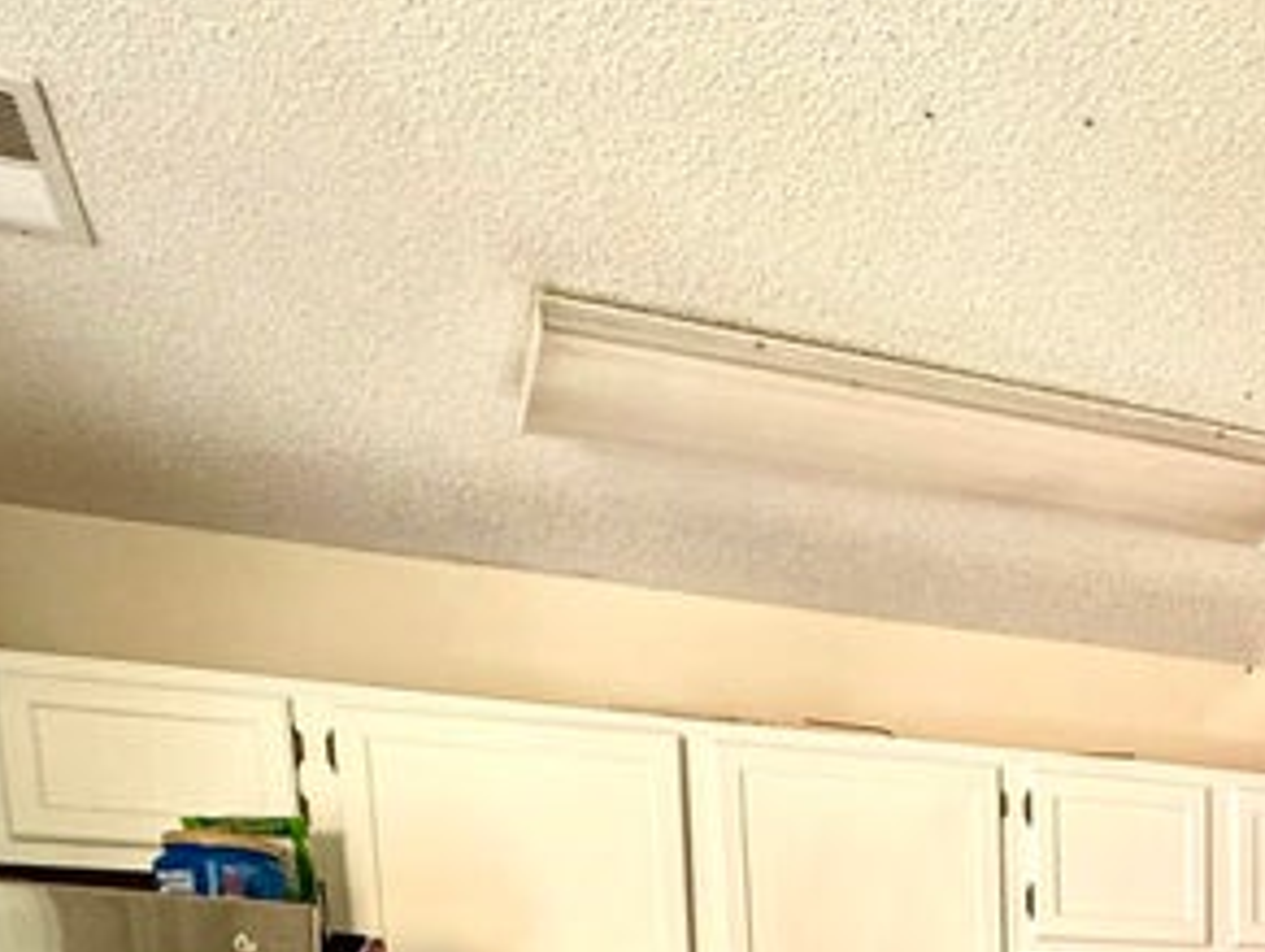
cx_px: 1076
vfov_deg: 26.8
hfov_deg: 42.8
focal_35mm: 41
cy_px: 1374
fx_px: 1500
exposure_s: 1/99
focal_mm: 2.22
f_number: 2.2
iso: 250
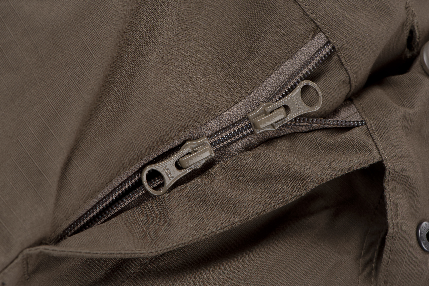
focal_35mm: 105
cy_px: 143
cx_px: 214
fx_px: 1252
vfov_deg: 13.1
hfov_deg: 19.4
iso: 100
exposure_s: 1/125
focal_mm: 105
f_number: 16
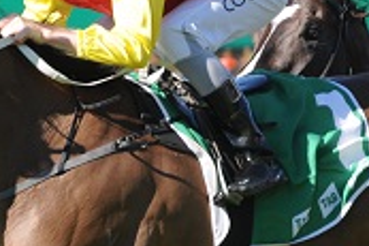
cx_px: 151
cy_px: 265
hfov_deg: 1.9
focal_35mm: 1089
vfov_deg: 1.3
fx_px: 11150
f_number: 4.5
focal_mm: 195
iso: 320
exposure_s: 1/1000
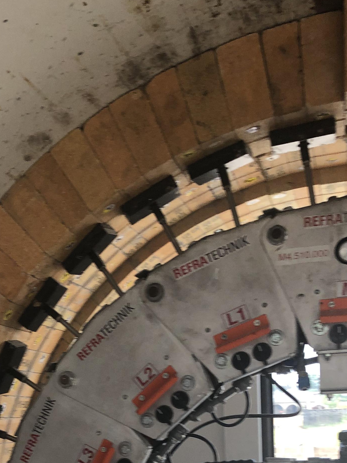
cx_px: 47
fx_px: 815
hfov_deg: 23.5
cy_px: 465
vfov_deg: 29.5
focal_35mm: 61
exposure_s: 1/40
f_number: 1.8
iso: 25
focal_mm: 4
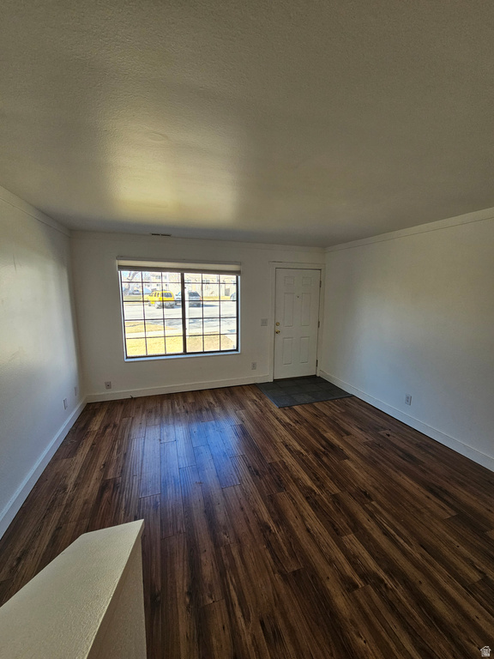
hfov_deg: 89.9
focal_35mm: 13
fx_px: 247
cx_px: 247
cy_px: 330
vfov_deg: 106.2
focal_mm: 2.2
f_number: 2.2
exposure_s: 1/120
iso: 80
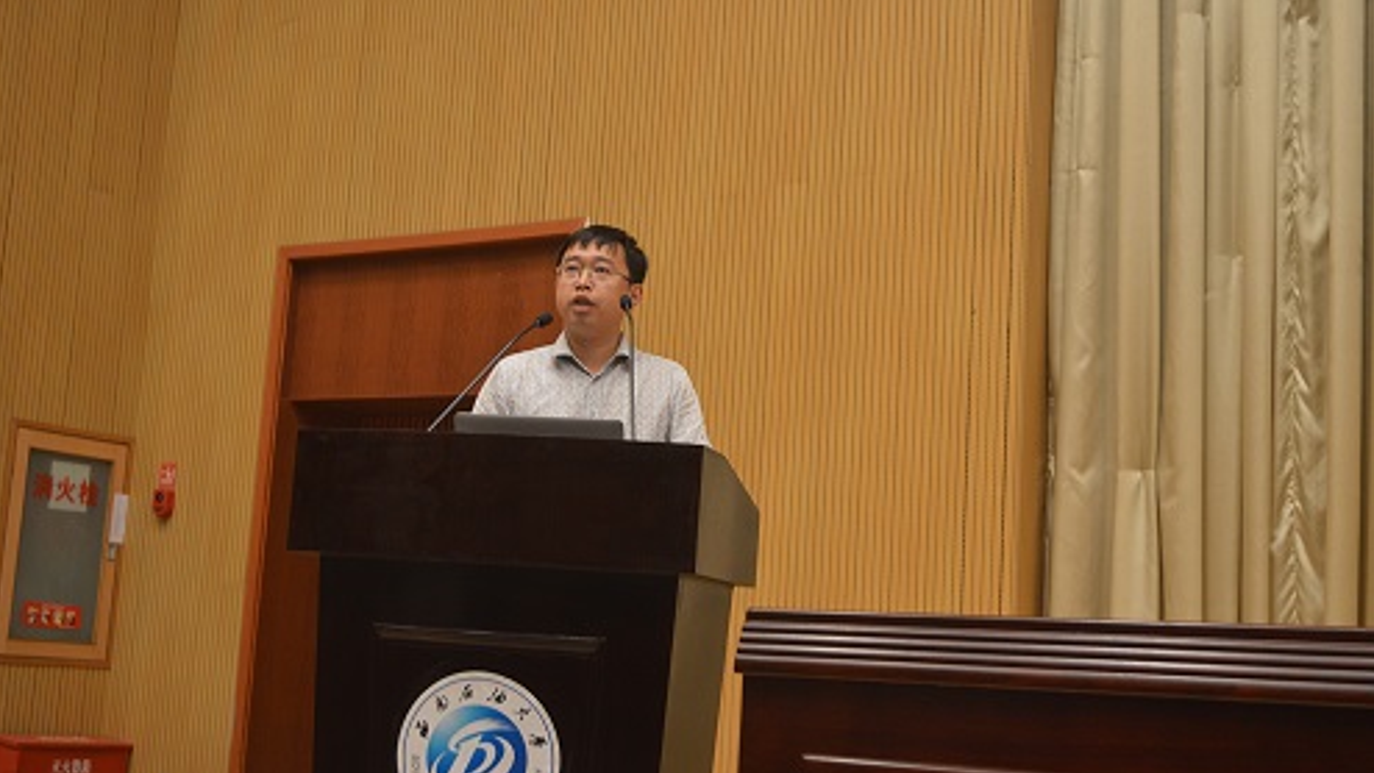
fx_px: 1968
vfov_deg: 22.2
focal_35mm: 54
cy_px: 345
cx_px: 681
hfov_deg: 38.5
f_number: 4.5
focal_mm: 34
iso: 720
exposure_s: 1/15
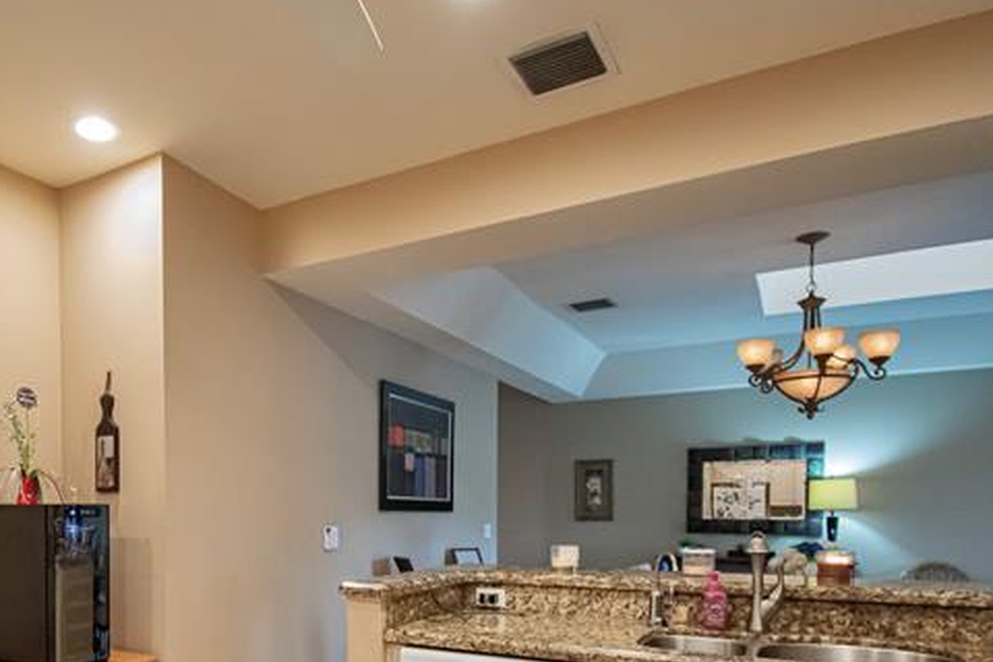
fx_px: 690
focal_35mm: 25
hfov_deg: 69.2
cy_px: 526
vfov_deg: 48.5
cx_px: 321
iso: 3200
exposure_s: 1/80
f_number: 4.5
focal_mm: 10
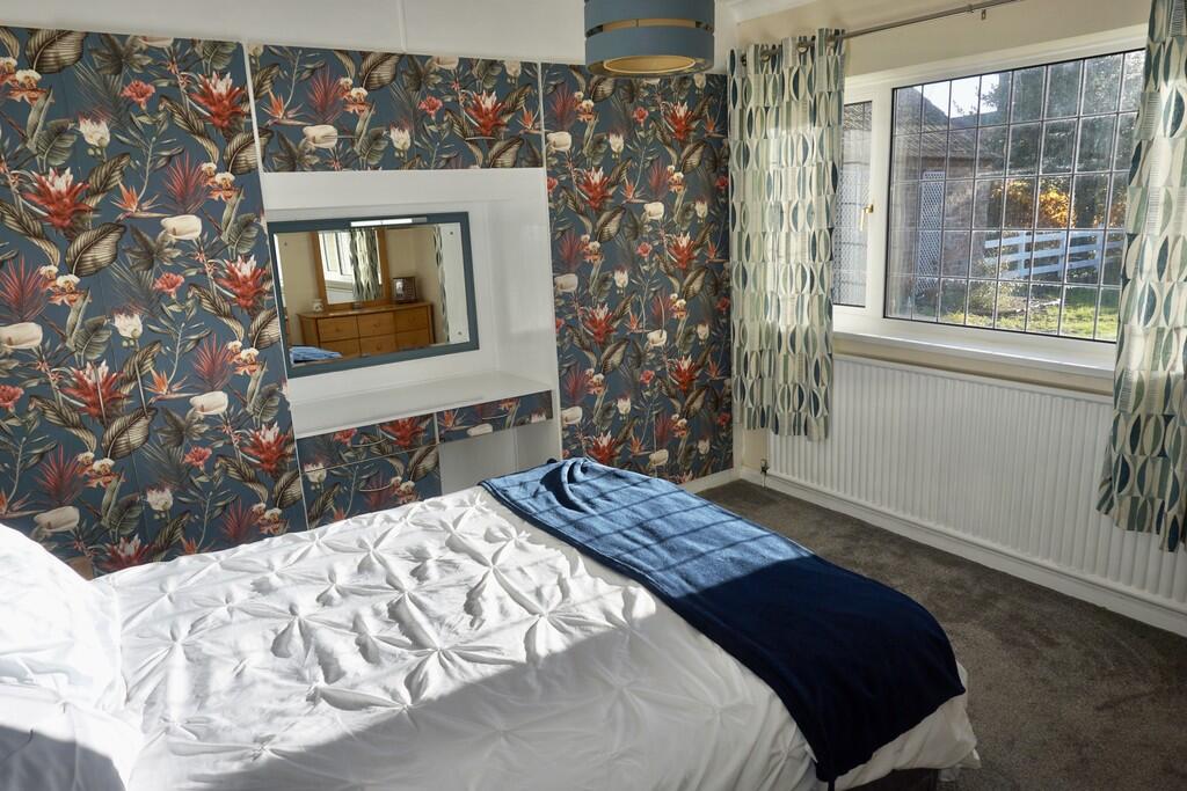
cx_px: 594
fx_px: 791
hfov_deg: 73.7
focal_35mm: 24
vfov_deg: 53.1
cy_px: 396
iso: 100
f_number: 6.3
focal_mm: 16
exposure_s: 1/125
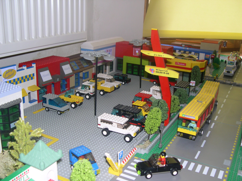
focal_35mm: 38
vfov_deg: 37.7
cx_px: 121
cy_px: 90
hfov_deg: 49.0
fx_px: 266
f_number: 2.8
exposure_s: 1/60
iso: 100
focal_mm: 8
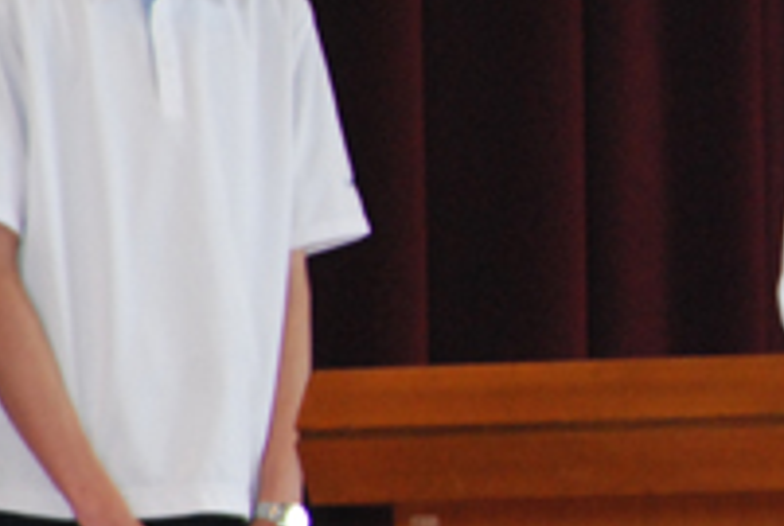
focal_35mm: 1342
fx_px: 29291
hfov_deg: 1.5
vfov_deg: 1.0
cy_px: 277
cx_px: 1119
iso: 1600
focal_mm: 300
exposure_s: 1/60
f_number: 6.3
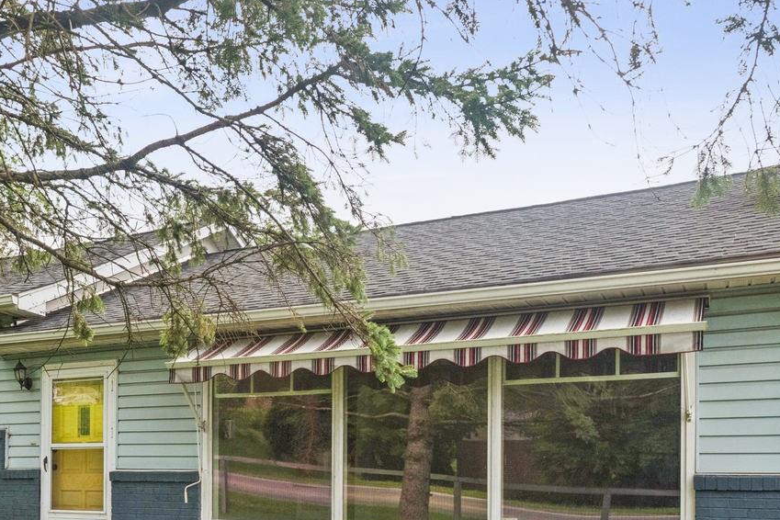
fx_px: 888
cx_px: 130
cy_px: 478
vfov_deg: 31.0
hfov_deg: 44.5
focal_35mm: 41
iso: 500
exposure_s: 1/400
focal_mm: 17
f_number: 10
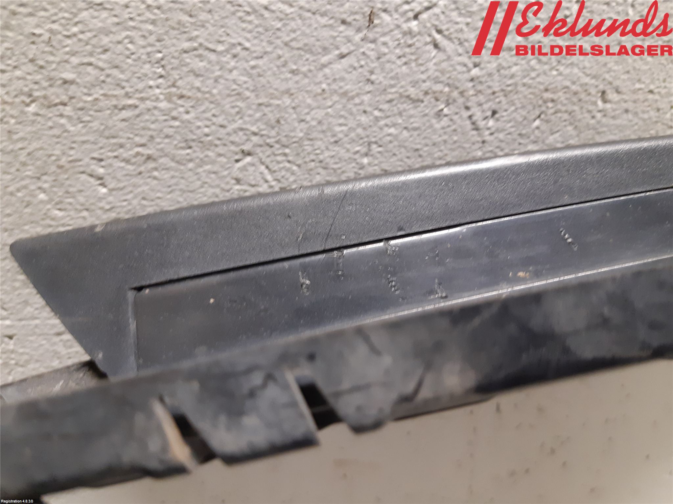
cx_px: 336
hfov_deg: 67.3
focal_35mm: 26
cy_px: 252
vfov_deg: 53.1
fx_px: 505
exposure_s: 1/25
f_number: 1.7
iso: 250
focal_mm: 3.93
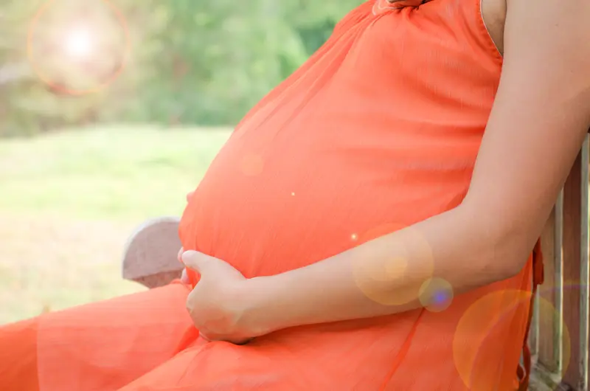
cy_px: 196
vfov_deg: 18.1
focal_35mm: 75
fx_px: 1227
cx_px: 295
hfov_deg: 27.0
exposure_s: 1/100
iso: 100
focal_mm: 50
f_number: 4.5
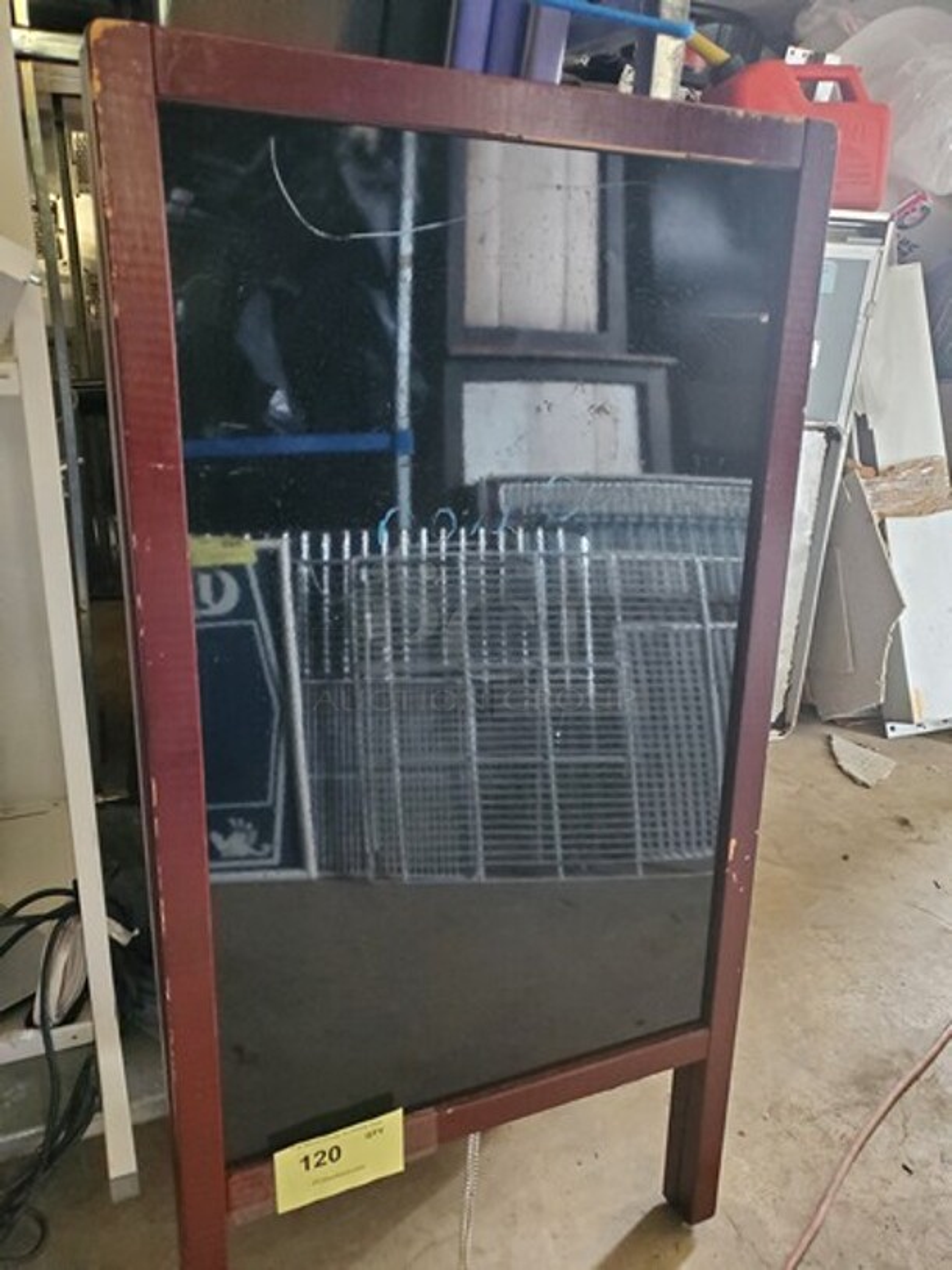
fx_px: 953
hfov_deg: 53.1
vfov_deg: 67.3
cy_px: 635
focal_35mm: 26
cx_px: 476
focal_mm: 4.3
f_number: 1.5
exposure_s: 1/40
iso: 800
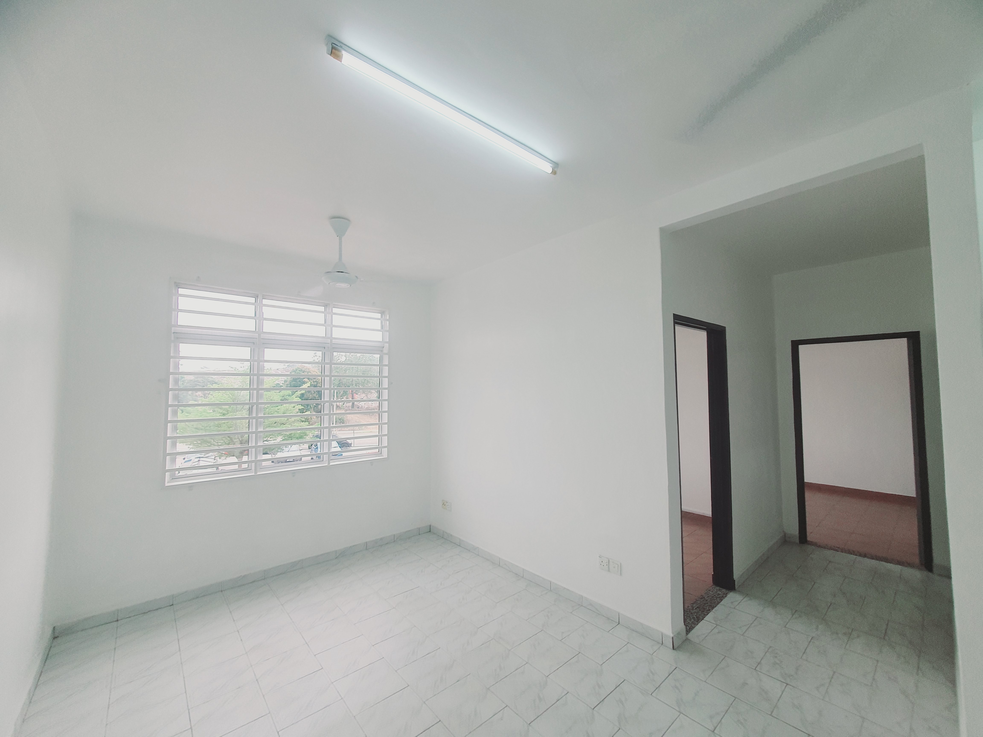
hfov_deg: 106.2
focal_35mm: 13
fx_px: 369
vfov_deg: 89.9
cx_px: 492
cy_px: 368
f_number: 2.2
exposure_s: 1/100
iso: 50
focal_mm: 1.8
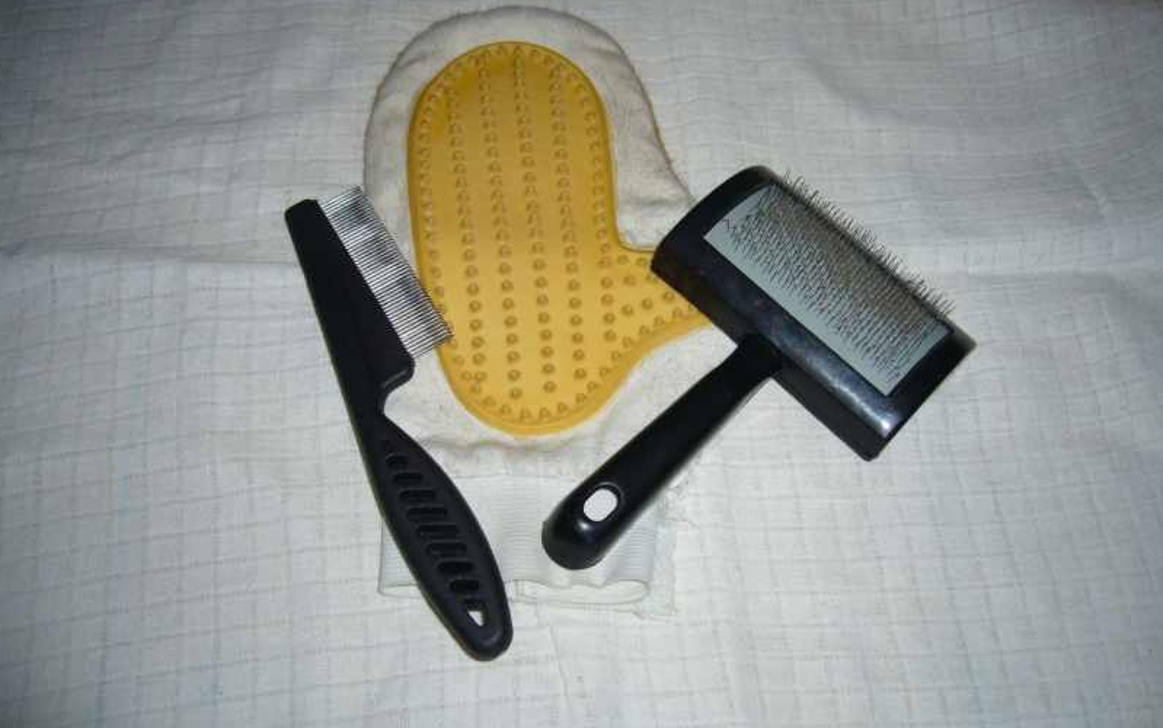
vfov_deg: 33.6
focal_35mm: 38
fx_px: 1205
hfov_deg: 51.5
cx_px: 586
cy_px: 316
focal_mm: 5.8
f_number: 2.8
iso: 100
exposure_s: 1/60
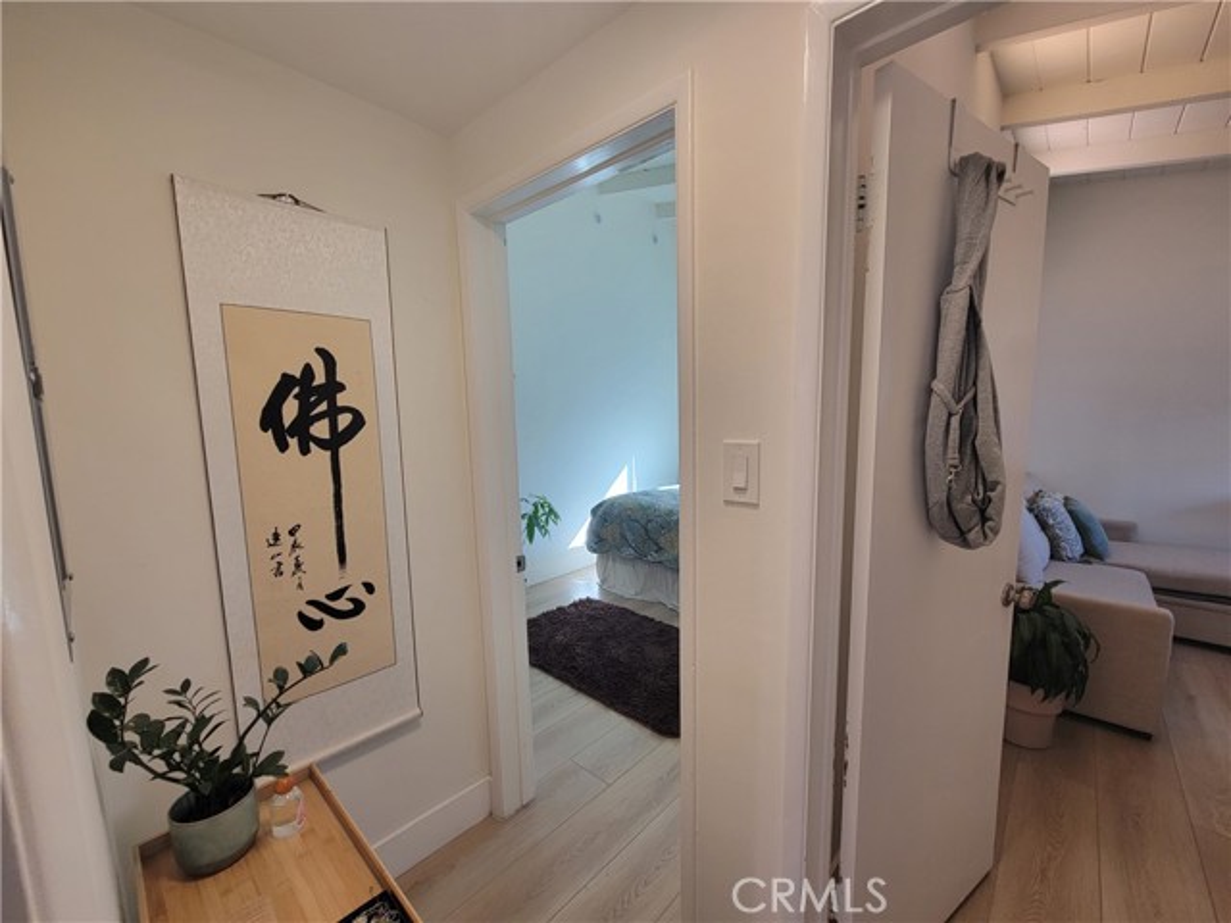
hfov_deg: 106.2
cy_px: 462
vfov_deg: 89.9
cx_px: 616
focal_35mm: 13
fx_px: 462
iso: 100
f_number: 2.2
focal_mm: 2.2
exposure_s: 1/60
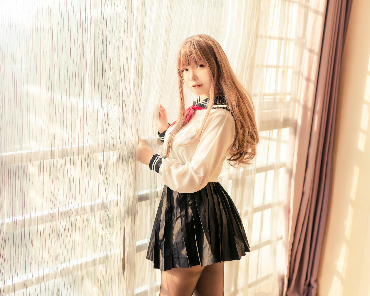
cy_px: 148
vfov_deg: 37.3
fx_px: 438
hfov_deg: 45.7
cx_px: 158
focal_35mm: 40
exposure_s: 1/800
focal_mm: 35
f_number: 1.8
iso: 250
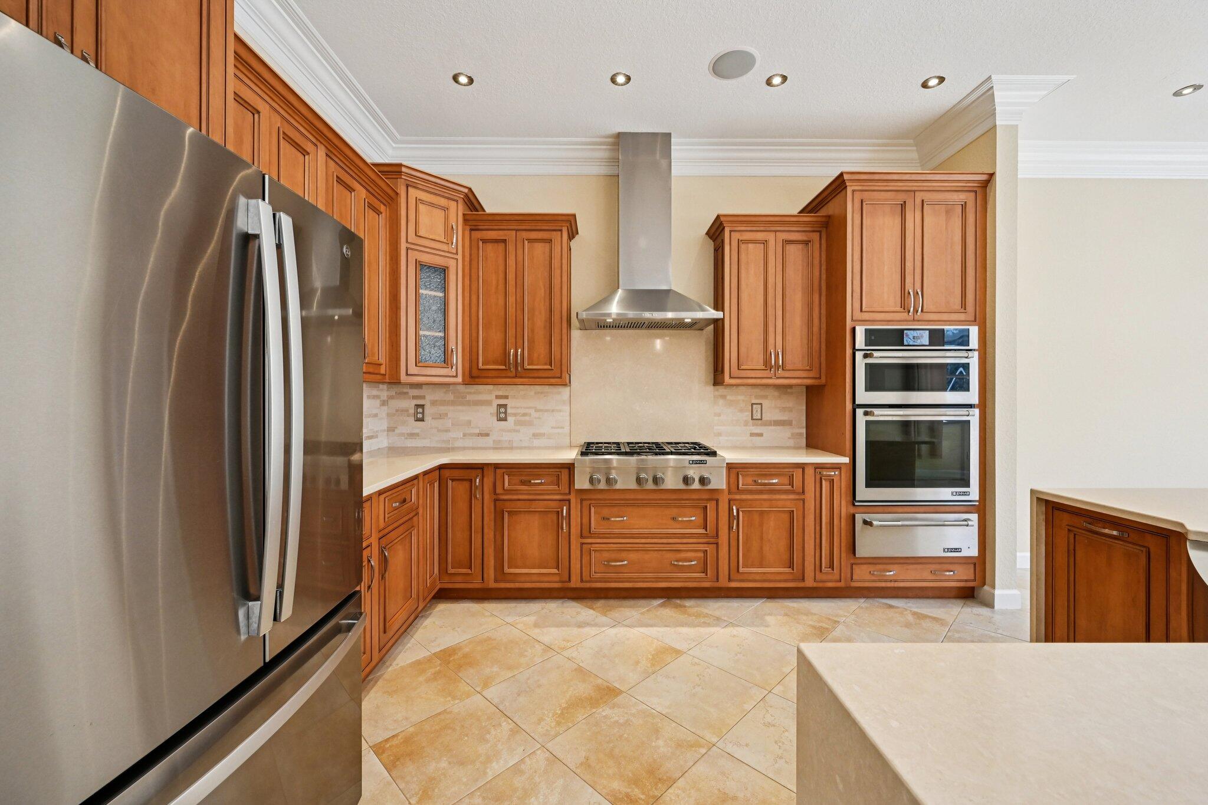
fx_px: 470
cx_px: 604
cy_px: 402
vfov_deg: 81.2
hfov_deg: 104.3
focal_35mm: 14
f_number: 8
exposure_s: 1/100
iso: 2000
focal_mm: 14
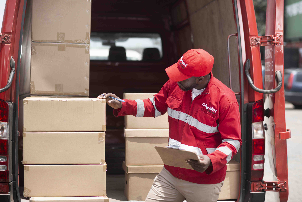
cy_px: 101
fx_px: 713
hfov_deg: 23.9
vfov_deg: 16.1
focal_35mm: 85
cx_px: 151
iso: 100
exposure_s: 1/1000
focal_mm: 85
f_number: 2.8
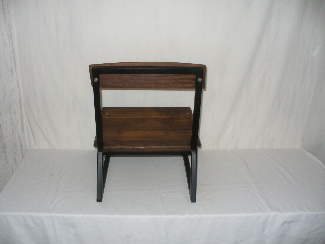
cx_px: 162
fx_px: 347
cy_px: 122
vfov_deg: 38.7
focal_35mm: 37
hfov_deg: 50.1
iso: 200
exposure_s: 1/30
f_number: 2.8
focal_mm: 6.1
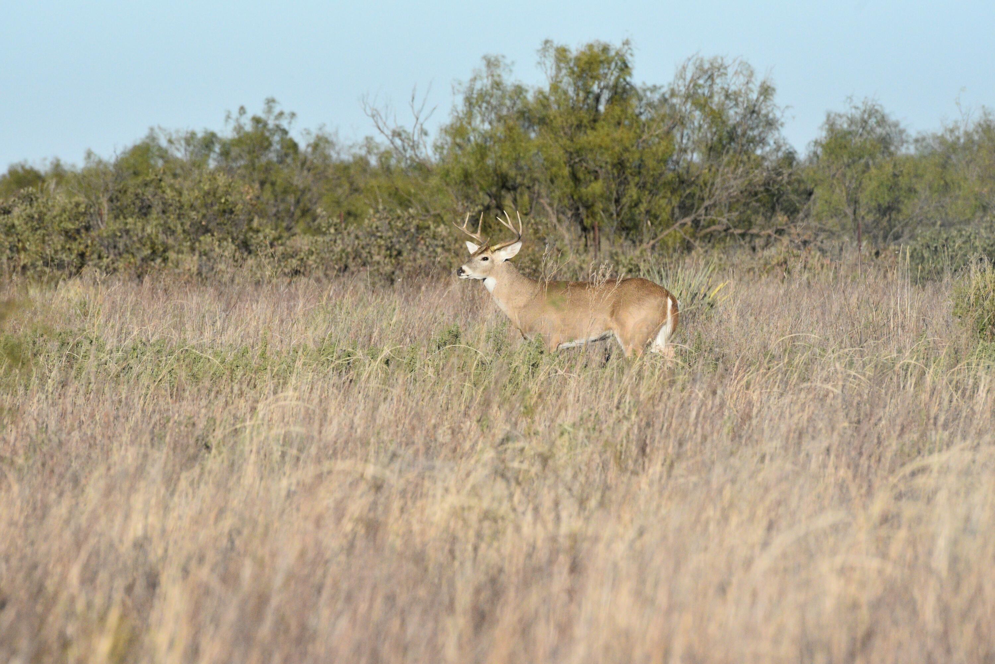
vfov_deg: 2.8
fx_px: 13823
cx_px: 498
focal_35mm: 500
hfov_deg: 4.1
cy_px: 332
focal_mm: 500
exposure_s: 1/4000
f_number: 16
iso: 6400
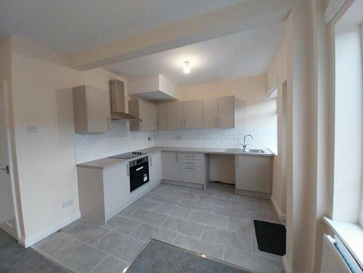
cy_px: 136
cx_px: 182
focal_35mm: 13
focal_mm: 1.13
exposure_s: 1/50.1
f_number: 2.2
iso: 126
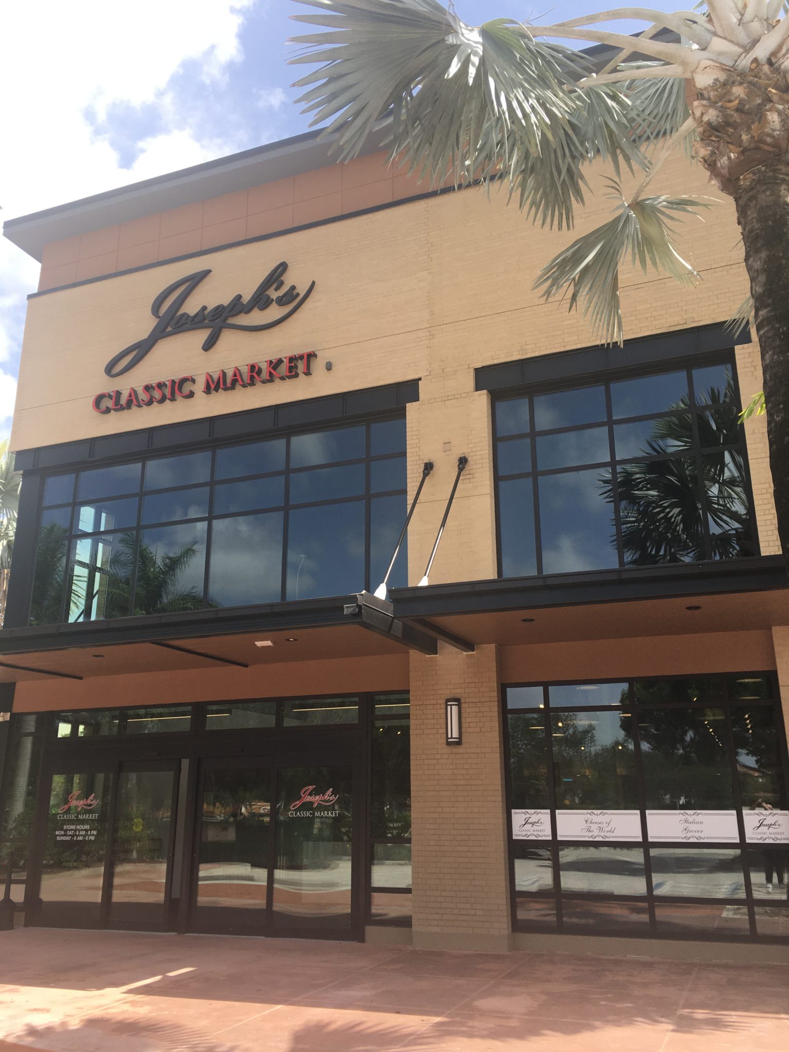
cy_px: 526
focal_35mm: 29
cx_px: 394
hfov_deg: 48.2
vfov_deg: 61.7
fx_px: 881
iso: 25
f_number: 2.2
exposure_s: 1/565
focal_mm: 4.15
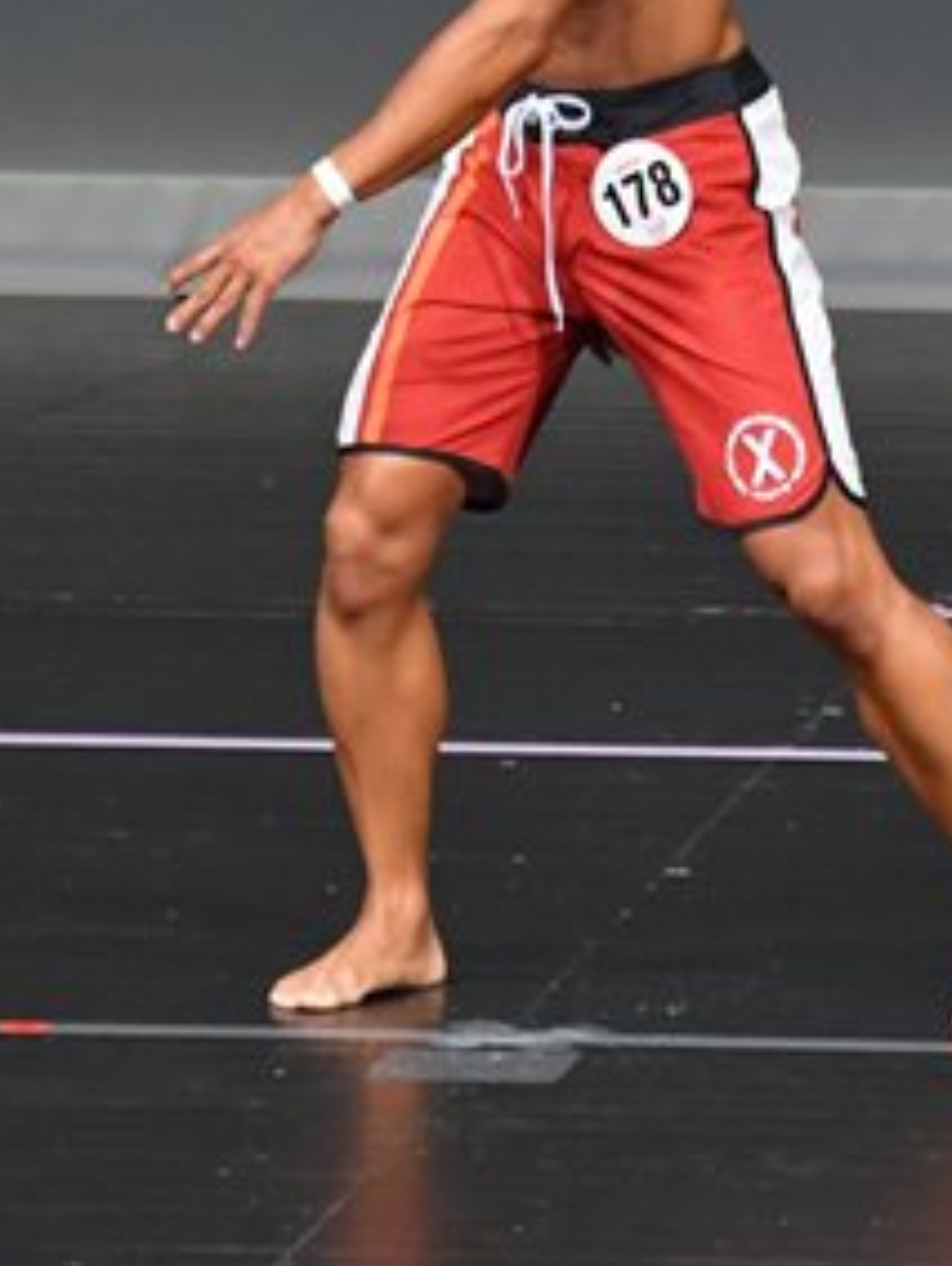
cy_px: 125
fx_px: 30294
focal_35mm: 828
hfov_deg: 1.8
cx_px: 945
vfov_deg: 2.4
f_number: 5.6
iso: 4000
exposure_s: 1/400
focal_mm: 210
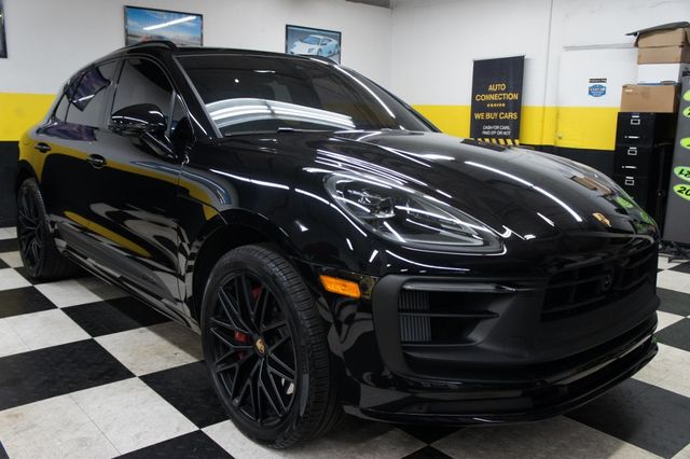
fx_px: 575
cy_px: 230
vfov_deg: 43.6
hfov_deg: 62.0
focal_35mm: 30
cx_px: 345
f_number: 4
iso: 320
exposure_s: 1/30
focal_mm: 20
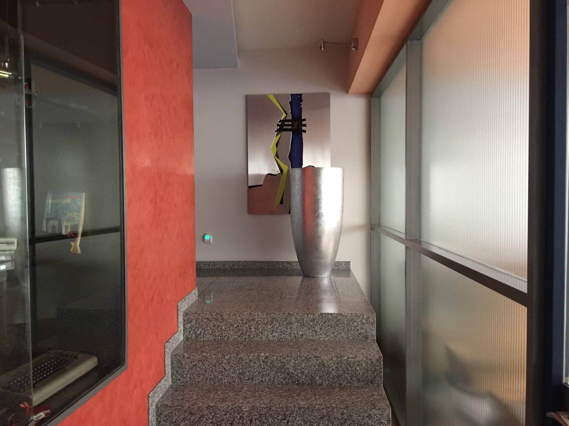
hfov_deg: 61.7
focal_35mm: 29
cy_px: 213
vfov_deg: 48.2
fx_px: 477
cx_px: 284
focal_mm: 4.15
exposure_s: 1/10
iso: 125
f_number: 2.2
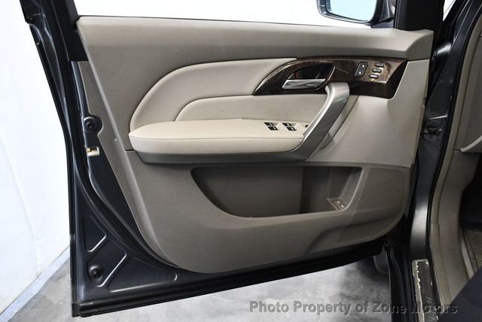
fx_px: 482
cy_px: 161
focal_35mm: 36
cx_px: 241
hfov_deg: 53.1
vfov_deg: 36.9
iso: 1800
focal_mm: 18
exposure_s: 1/125
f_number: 3.5
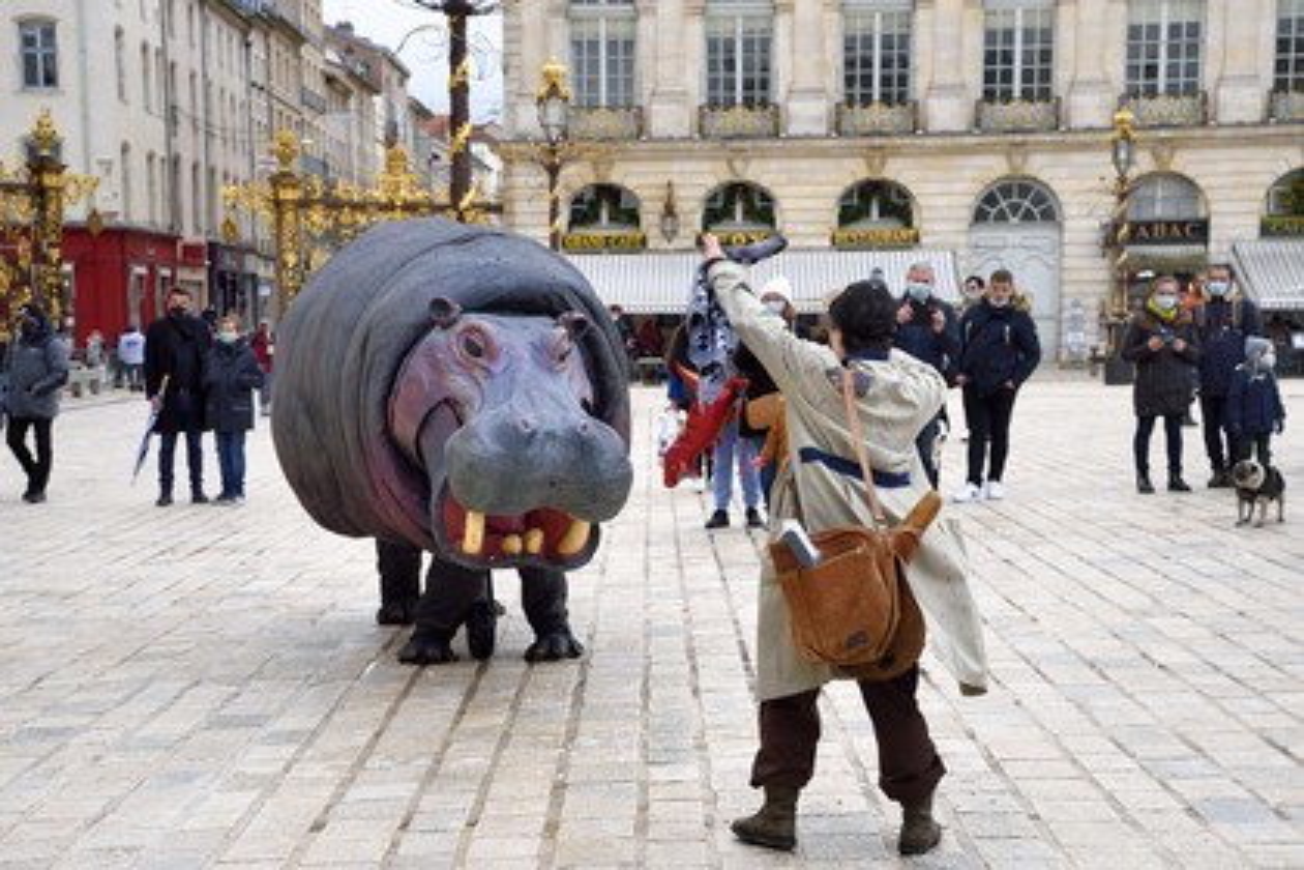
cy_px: 435
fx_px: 2101
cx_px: 652
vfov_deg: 23.4
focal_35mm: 58
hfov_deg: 34.5
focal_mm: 58
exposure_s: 1/500
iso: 800
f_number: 7.1
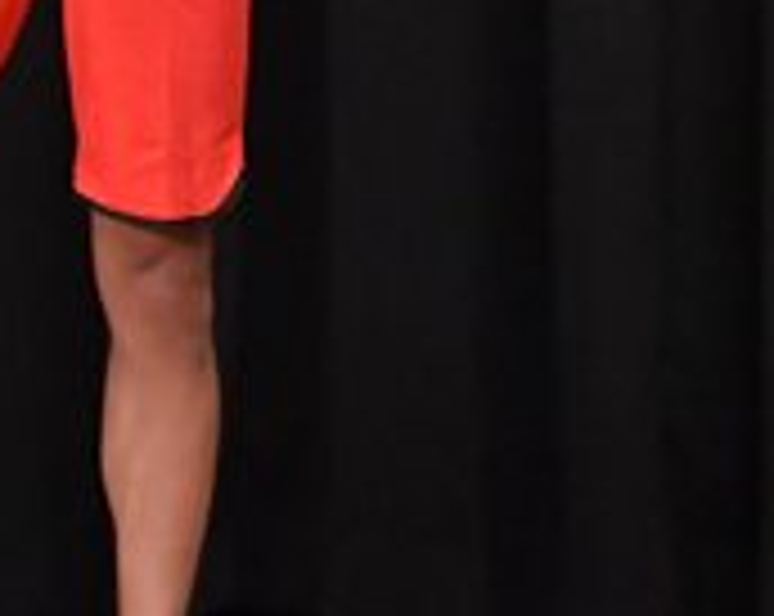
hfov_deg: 2.3
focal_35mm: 856
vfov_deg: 1.8
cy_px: -229
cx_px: -920
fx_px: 19575
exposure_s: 1/400
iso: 6400
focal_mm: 135
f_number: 5.6
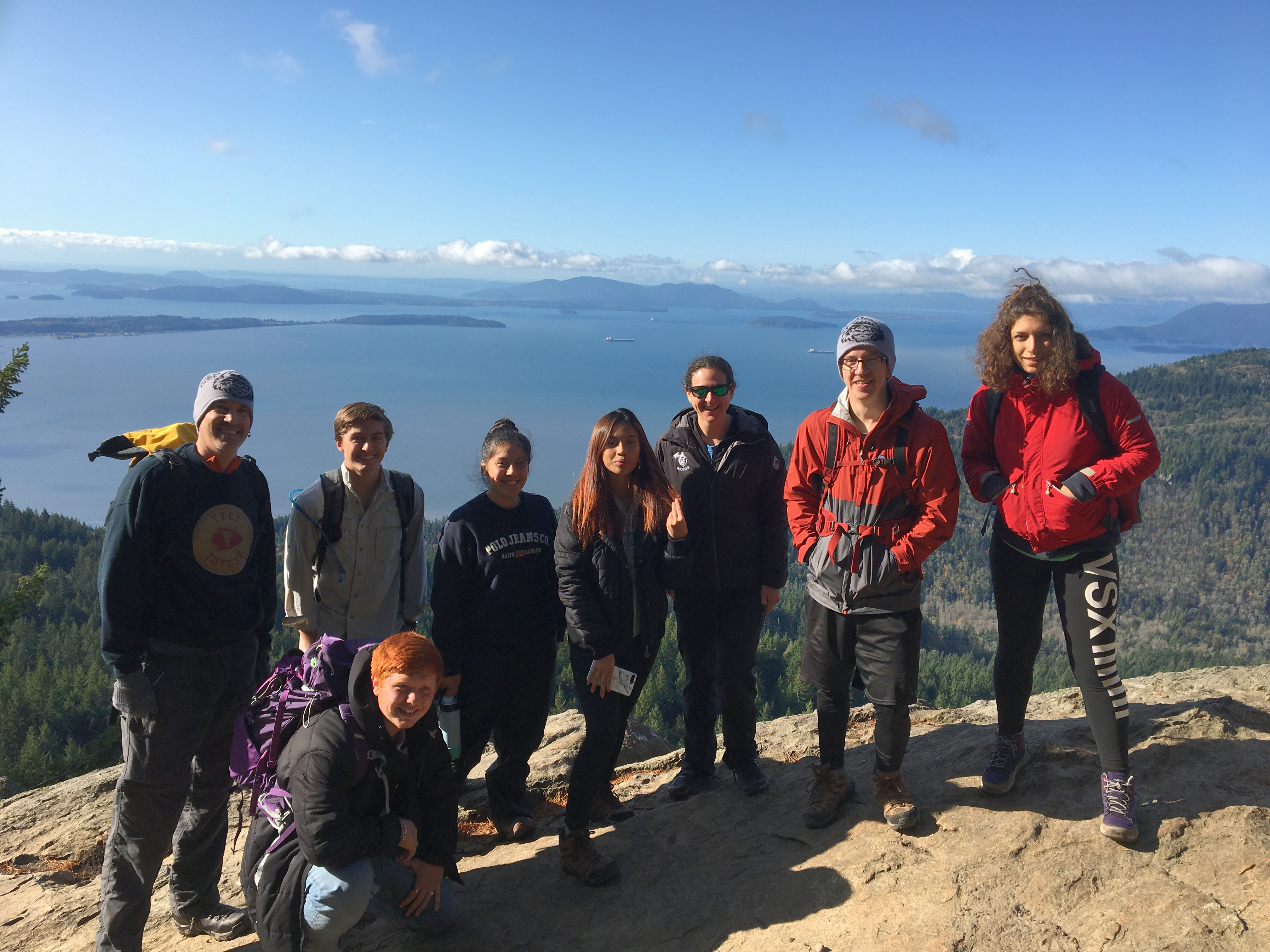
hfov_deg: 61.7
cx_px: 635
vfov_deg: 48.2
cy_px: 476
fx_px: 1064
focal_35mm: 29
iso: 25
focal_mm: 4.15
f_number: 2.2
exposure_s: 1/1183
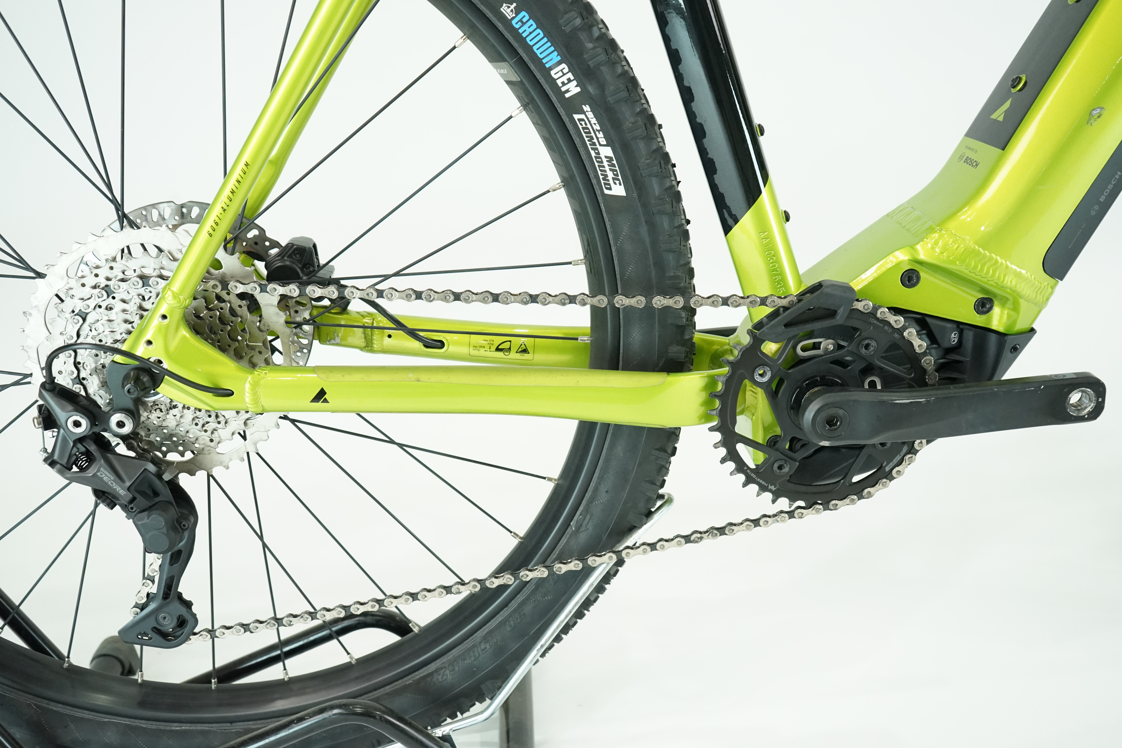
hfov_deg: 55.8
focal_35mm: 34
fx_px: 1060
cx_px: 561
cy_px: 374
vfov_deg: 38.9
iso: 2500
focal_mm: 34
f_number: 5.6
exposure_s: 1/200
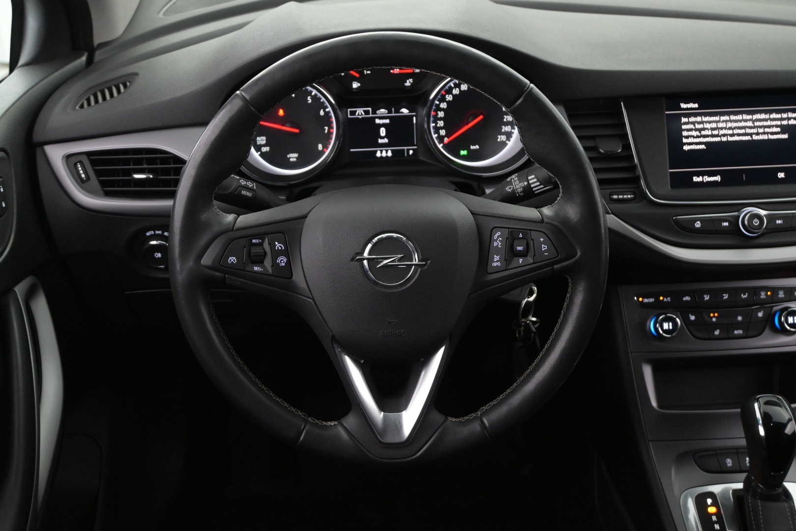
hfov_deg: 47.2
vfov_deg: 32.4
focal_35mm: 41
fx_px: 912
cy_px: 266
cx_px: 398
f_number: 4.5
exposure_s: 1/40
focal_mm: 27.5
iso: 2800
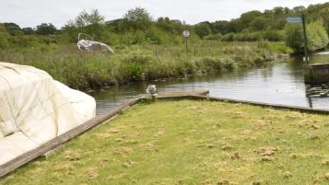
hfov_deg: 29.8
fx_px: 452
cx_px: 452
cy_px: 138
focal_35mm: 52
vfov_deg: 23.0
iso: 100
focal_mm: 11.5
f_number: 9
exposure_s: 1/200
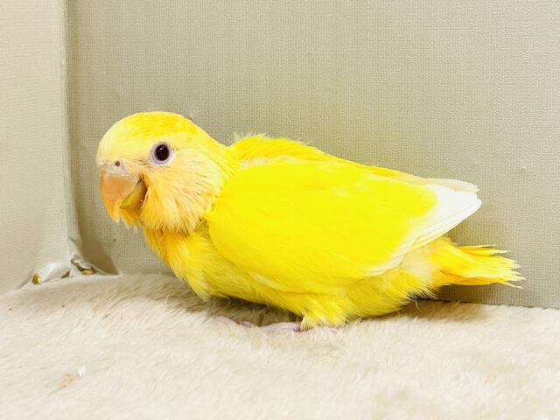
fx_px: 841
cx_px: 280
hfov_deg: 36.8
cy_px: 210
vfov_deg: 28.0
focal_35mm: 52
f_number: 2
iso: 125
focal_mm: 6
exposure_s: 1/99
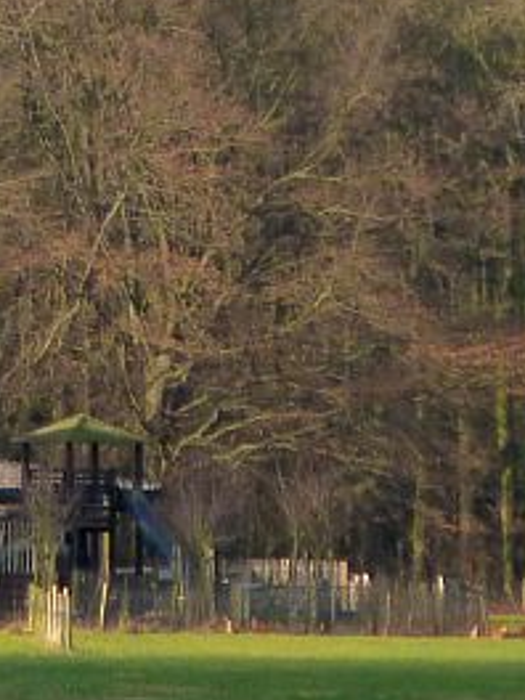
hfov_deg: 1.2
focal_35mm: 1231
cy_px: -37
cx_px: -491
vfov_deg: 1.6
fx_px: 24893
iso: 125
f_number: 4.9
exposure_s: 1/200
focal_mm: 49.2
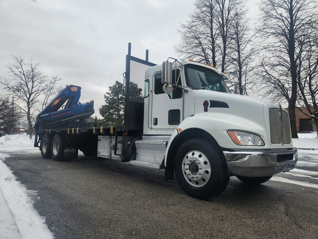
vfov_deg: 58.9
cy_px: 120
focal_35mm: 23
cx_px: 159
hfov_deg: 73.9
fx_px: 211
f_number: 1.8
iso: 25
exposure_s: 1/182
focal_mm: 5.4
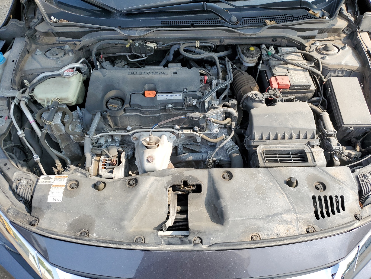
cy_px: 140
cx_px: 186
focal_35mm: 26
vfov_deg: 53.1
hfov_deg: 67.3
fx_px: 279
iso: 50
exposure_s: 1/769
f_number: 1.5
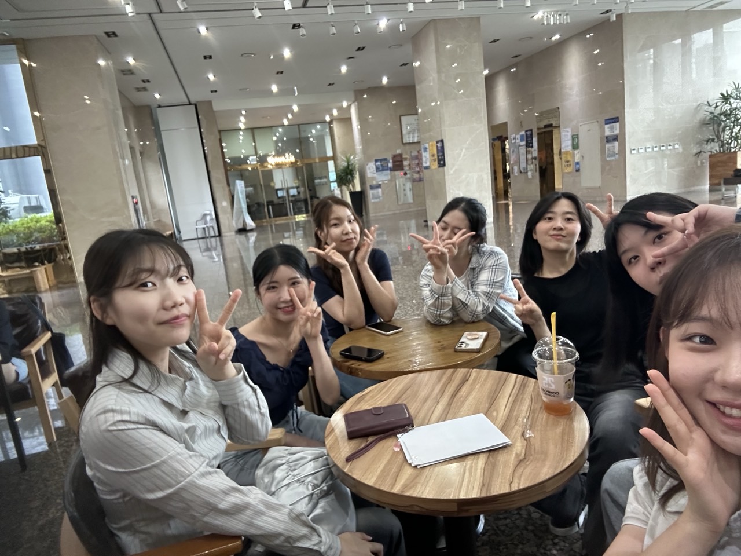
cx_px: 370
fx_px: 492
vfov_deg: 58.9
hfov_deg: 73.9
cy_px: 278
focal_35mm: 23
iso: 320
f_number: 1.9
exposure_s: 1/60
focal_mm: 2.69
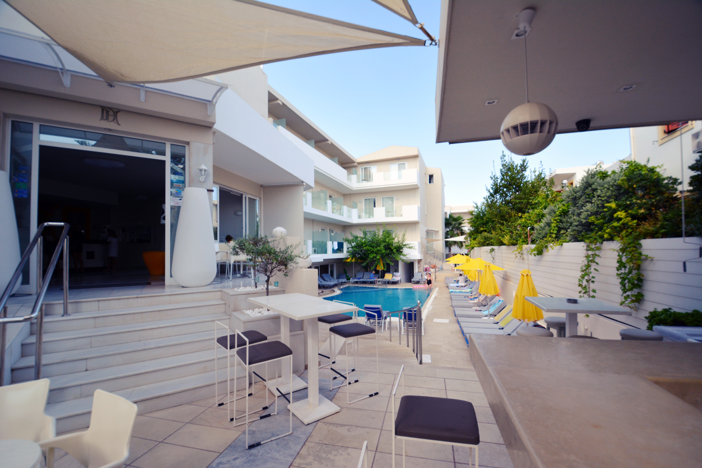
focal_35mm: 15
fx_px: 292
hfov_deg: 100.4
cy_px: 234
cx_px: 351
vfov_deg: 77.3
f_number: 5.6
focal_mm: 10
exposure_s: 1/125
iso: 280
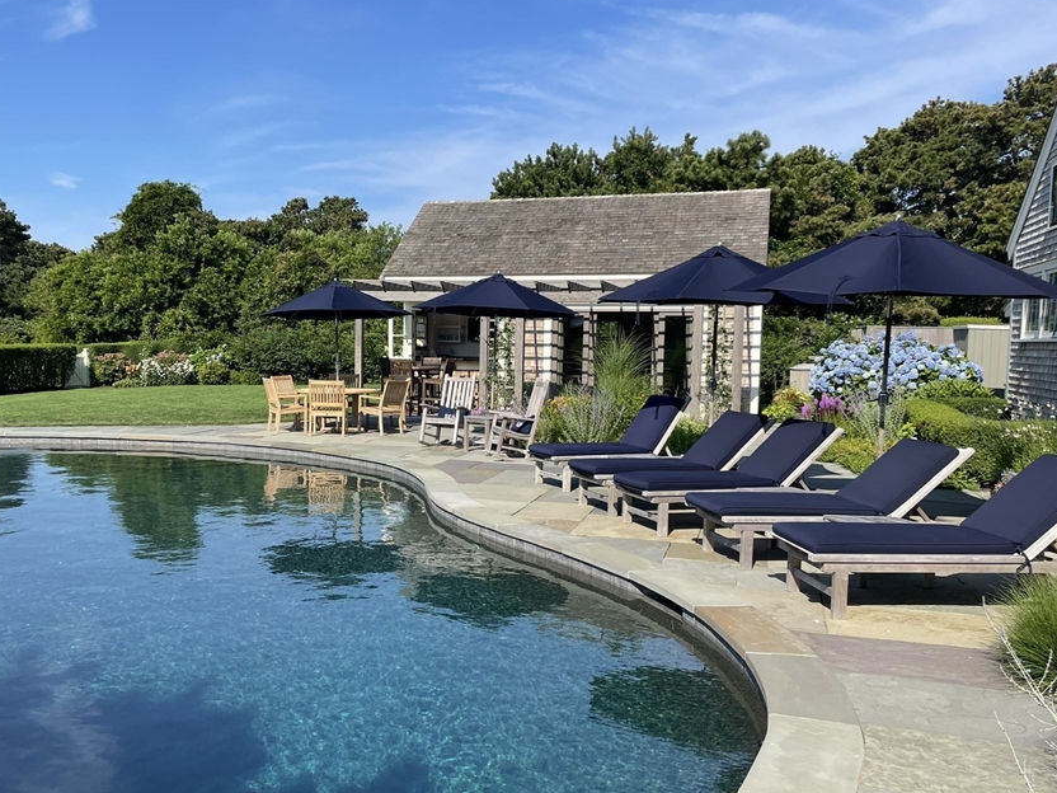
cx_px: 436
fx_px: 977
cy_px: 408
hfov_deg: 56.5
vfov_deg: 44.2
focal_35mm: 32
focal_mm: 4.2
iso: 32
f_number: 1.6
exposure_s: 1/2747
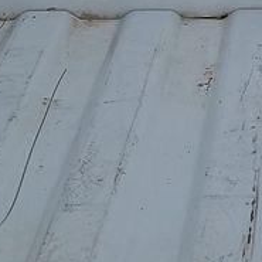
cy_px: -51
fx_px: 1567
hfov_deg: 9.2
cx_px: 455
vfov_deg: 9.4
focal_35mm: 183
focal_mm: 6.7
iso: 50
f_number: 1.8
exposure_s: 1/371
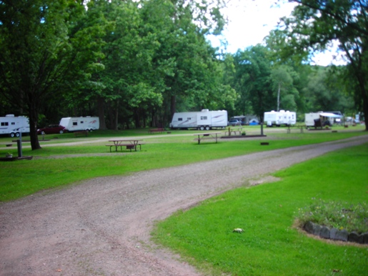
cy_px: 138
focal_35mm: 38
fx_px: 404
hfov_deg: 49.0
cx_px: 184
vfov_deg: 37.7
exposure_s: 1/99.6
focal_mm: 6.3
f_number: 3.2
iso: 50
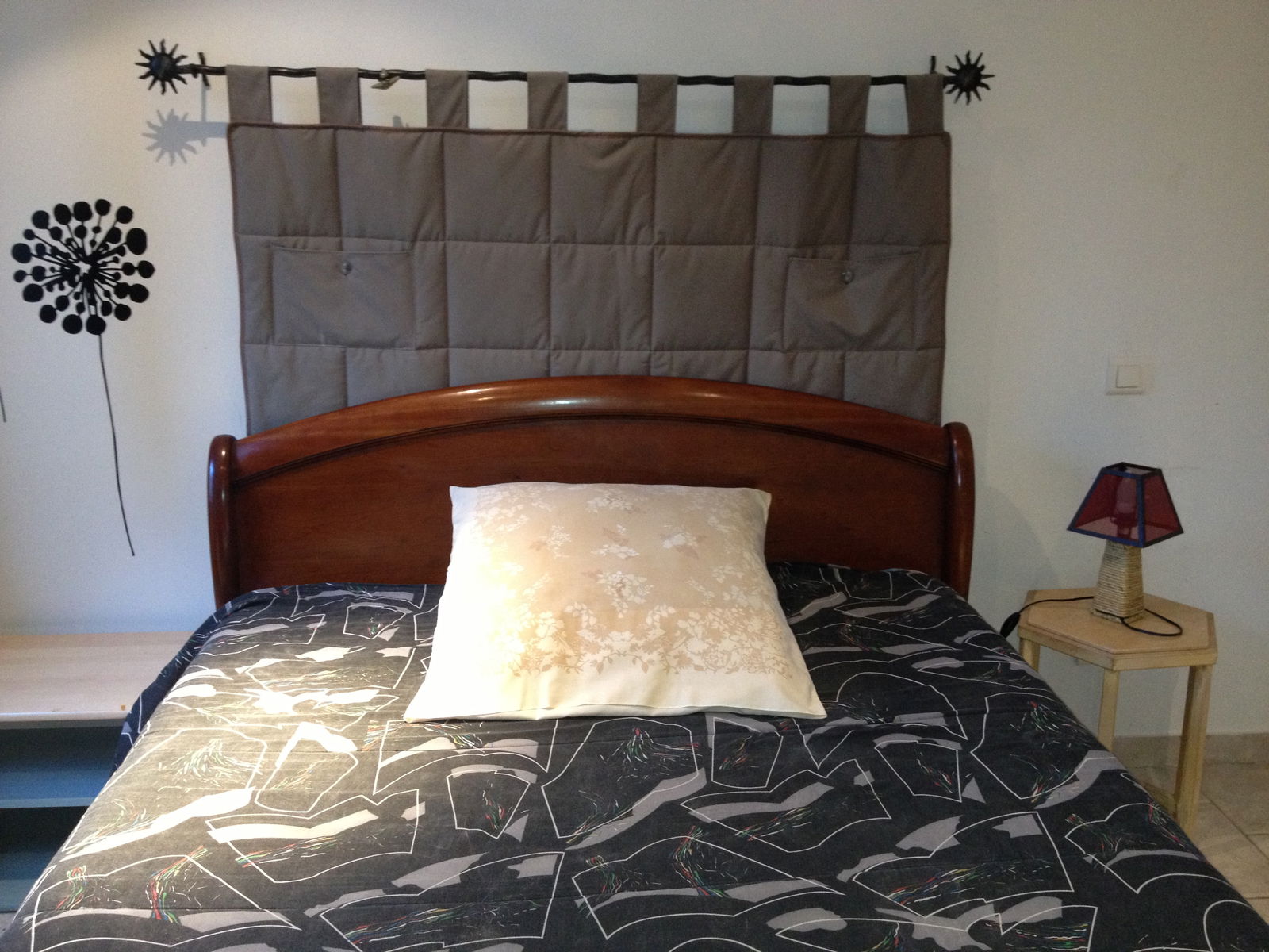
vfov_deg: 40.7
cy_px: 476
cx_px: 634
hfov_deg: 52.6
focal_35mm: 35
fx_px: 1283
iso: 250
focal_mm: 4.28
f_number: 2.4
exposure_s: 1/20
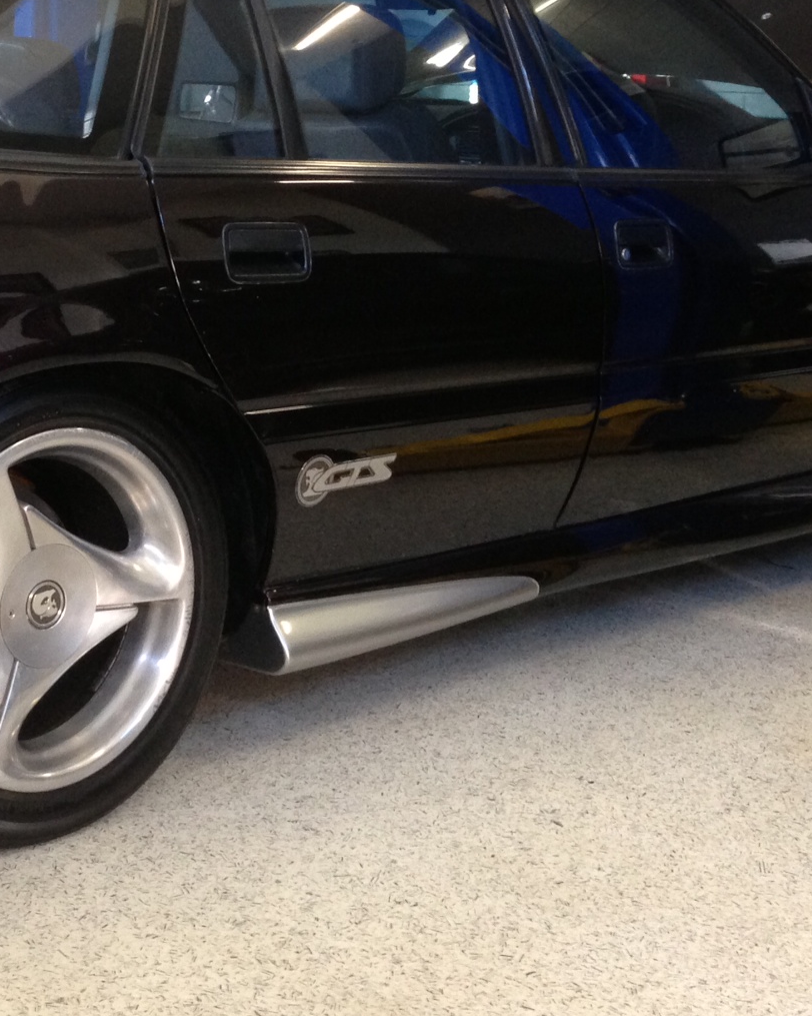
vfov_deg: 29.0
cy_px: 344
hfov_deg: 23.1
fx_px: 1953
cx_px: 138
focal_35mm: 65
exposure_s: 1/20
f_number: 2.4
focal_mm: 4.13
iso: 200
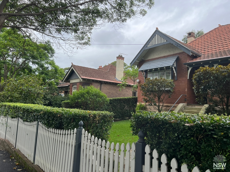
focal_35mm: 26
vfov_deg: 53.1
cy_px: 86
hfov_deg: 67.3
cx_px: 115
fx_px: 173
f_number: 1.5
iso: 50
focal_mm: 5.7
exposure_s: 1/2299
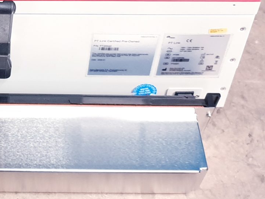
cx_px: -55
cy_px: -27
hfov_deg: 20.0
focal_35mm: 92
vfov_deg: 15.6
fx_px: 705
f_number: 1.5
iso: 320
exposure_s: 1/25
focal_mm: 4.3
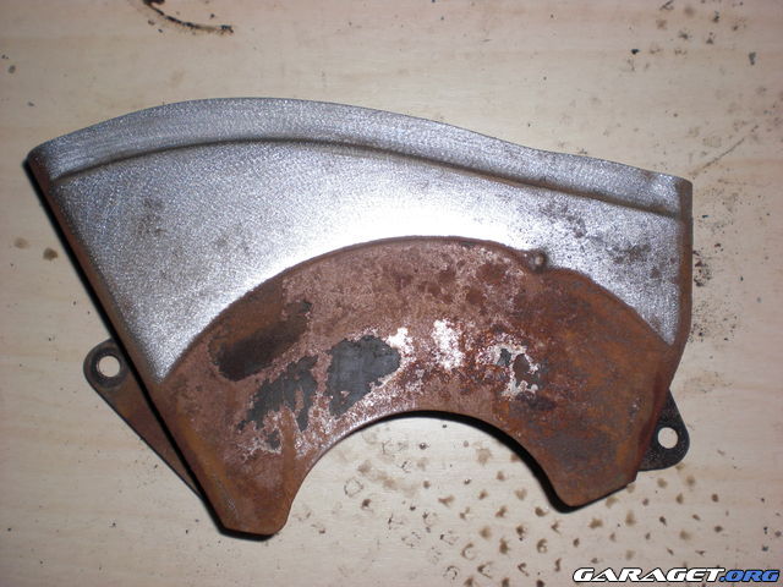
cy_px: 294
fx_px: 860
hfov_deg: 49.0
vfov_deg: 37.7
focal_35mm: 38
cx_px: 392
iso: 64
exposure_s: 1/60
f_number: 3.1
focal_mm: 6.3
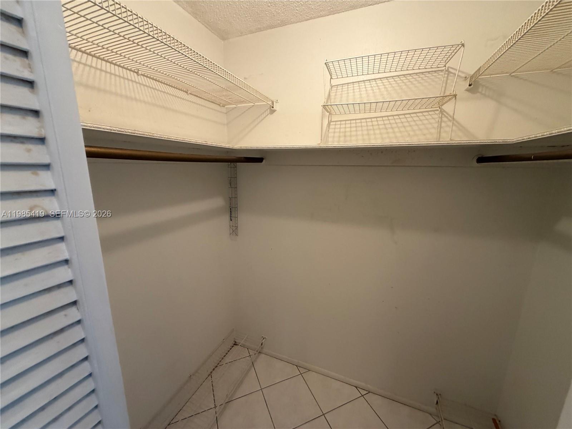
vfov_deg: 85.7
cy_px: 214
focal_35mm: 14
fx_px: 231
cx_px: 286
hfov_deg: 102.1
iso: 320
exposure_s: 1/120
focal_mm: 2.22
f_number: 2.2
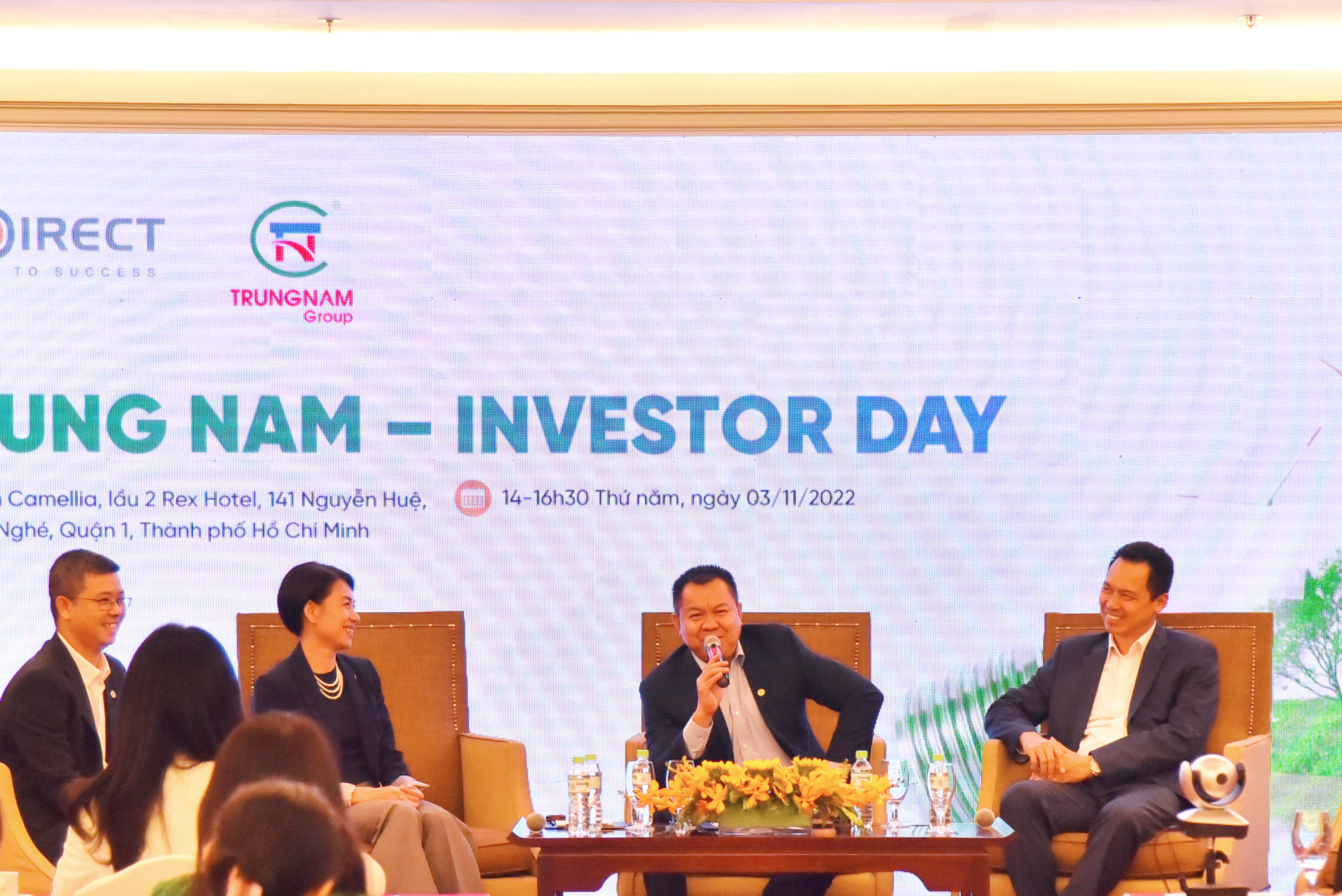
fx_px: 3953
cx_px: 786
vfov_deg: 12.9
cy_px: 687
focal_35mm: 106
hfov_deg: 19.3
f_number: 4
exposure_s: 1/500
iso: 3200
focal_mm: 62
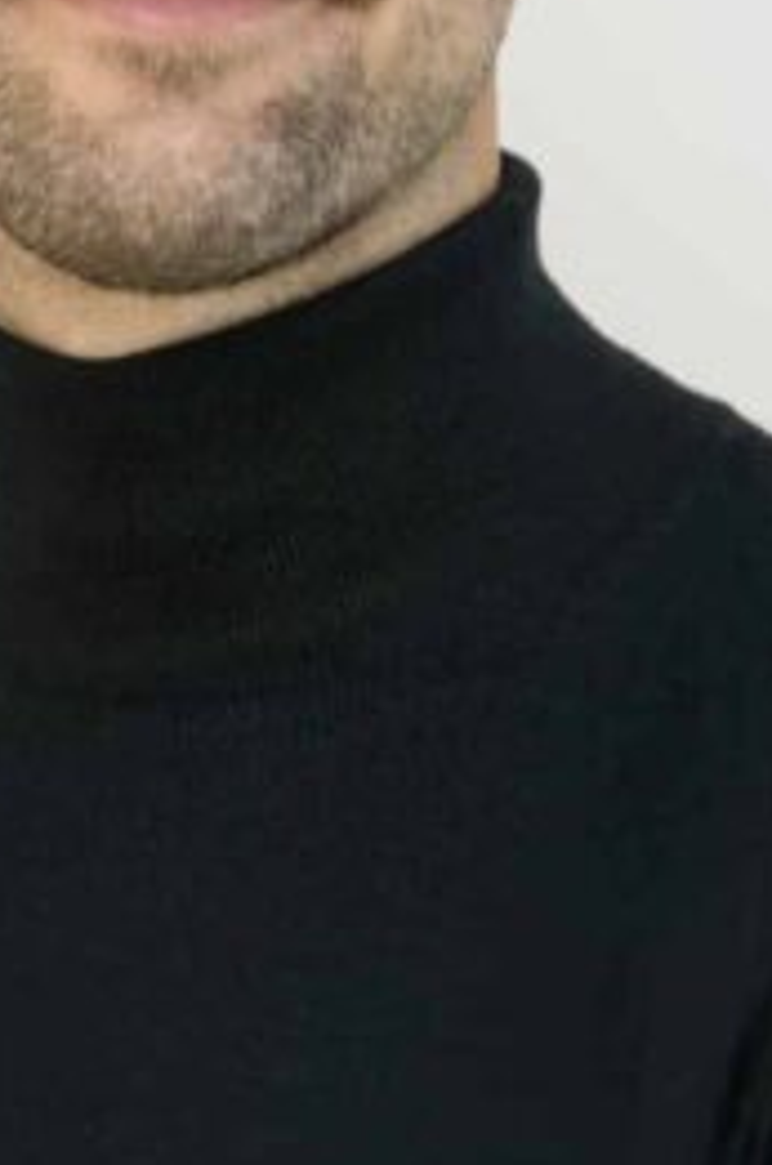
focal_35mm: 224
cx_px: 248
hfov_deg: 6.1
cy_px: 857
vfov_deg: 9.2
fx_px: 7234
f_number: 3.5
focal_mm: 57
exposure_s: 1/160
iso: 640
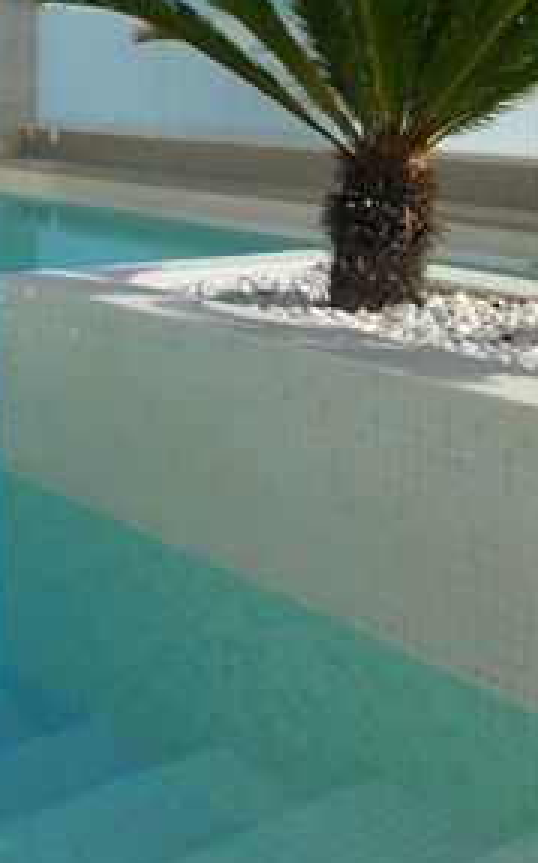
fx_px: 1410
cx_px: 260
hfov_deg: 21.6
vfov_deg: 33.5
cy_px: 233
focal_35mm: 60
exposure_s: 1/640
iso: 125
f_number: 6
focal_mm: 4
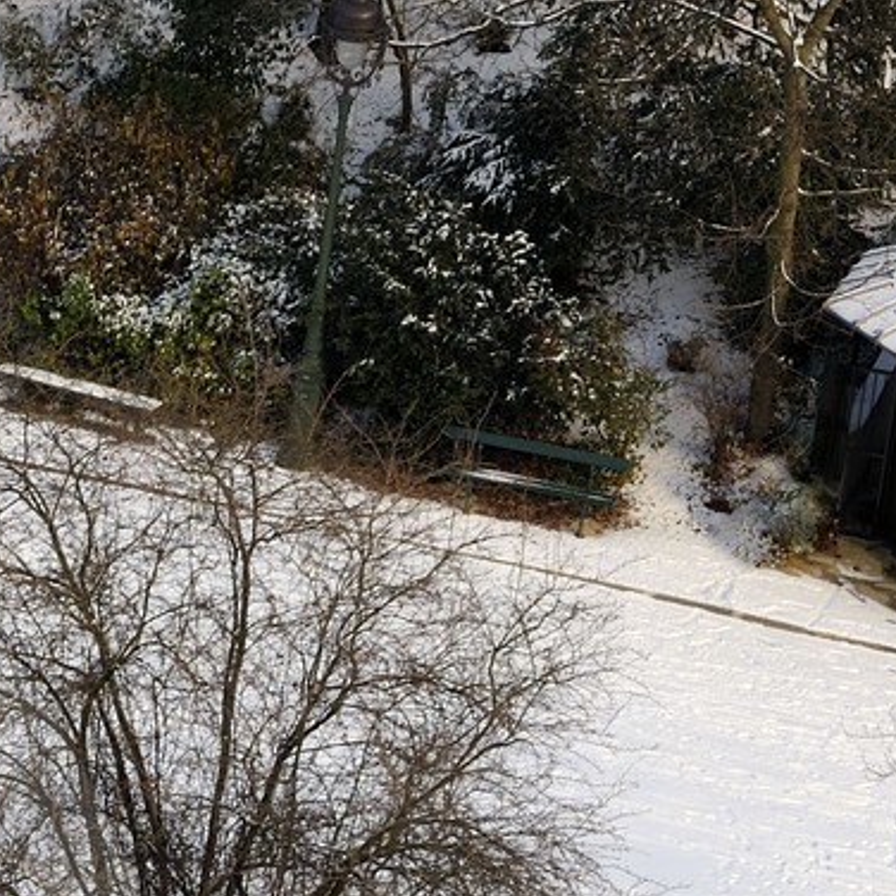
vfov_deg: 7.9
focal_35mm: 217
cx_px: -794
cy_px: 1227
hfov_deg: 7.8
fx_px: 6355
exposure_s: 1/160
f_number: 7.1
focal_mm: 60
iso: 200
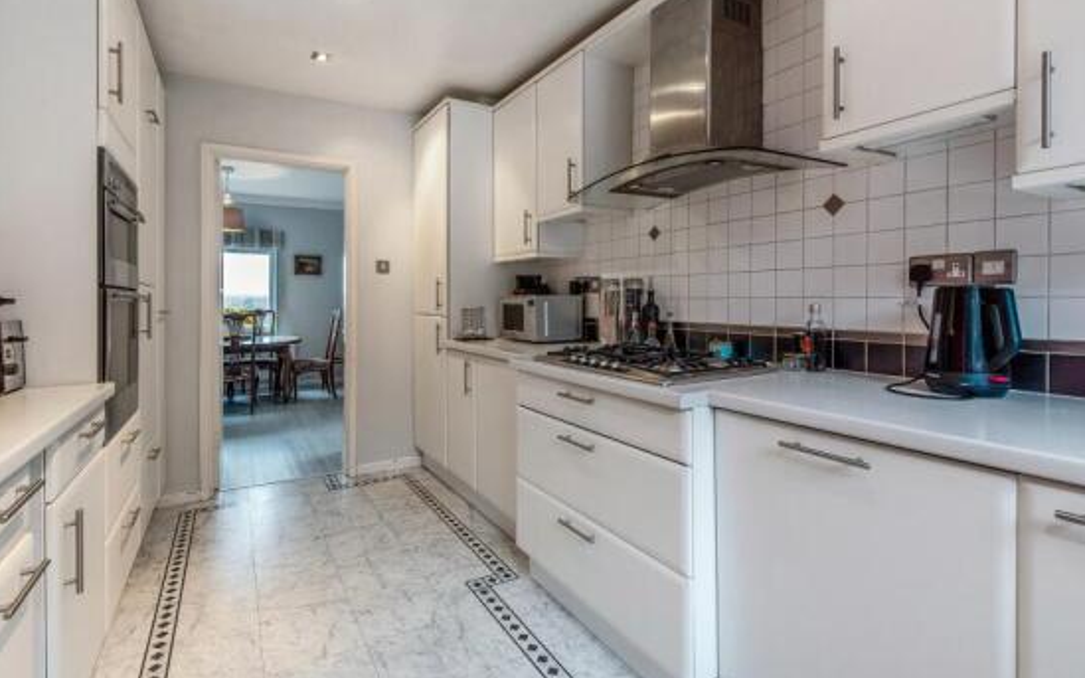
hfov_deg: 94.3
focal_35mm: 17
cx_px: 514
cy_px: 294
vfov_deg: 67.7
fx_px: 503
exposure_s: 1/15
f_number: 7.1
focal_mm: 14
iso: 400
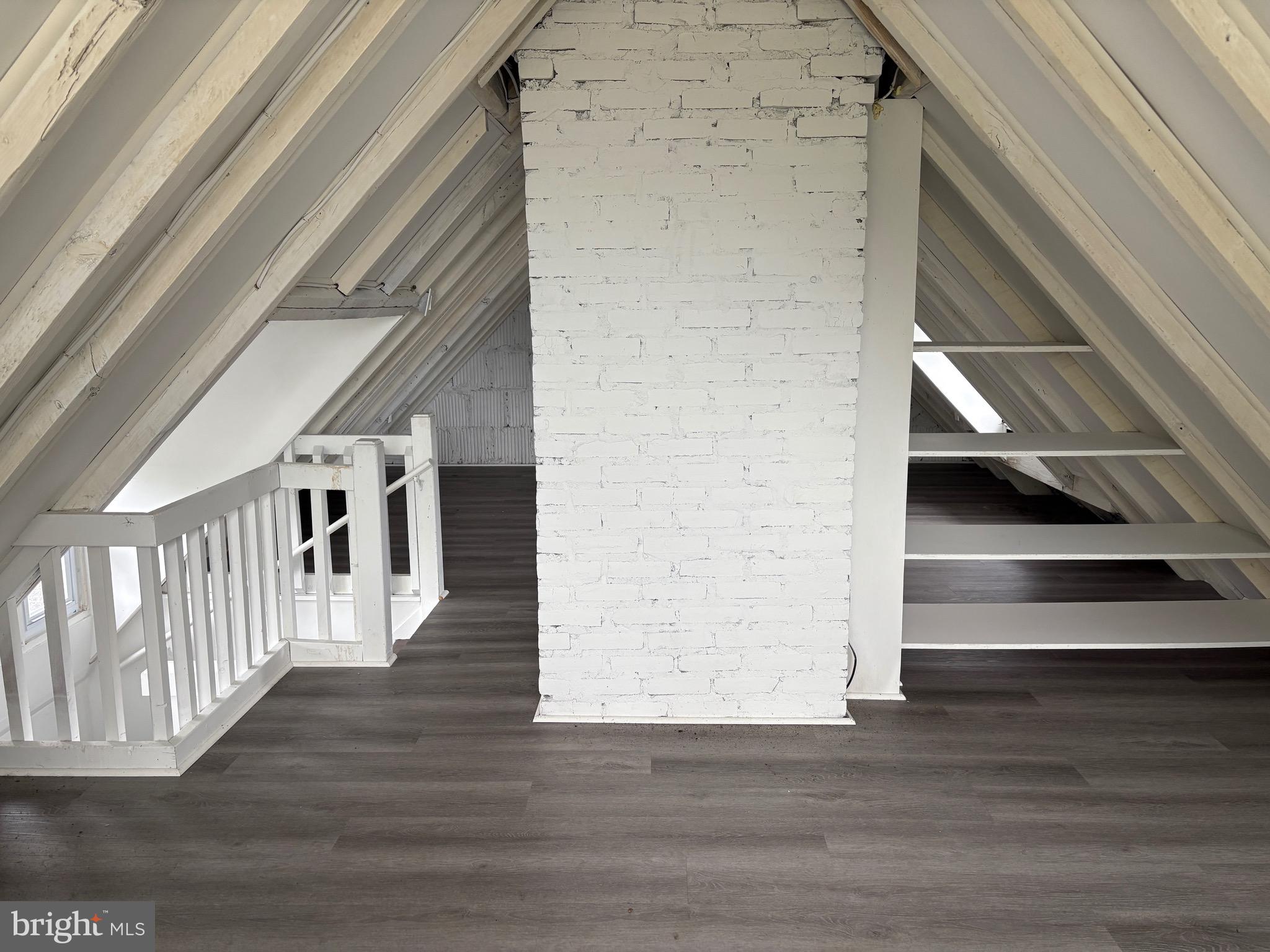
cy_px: 476
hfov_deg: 67.3
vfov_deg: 53.1
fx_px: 954
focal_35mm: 26
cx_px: 635
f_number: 1.6
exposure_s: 1/121
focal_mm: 5.96
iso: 80
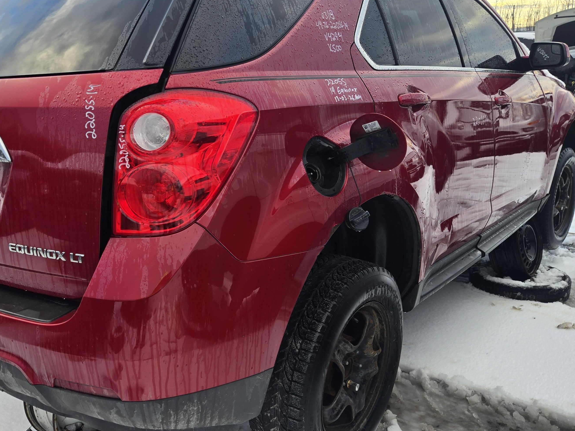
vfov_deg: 40.6
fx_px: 581
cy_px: 189
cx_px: 219
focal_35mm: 35
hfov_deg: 52.1
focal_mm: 5.4
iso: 25
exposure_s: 1/180
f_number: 1.8
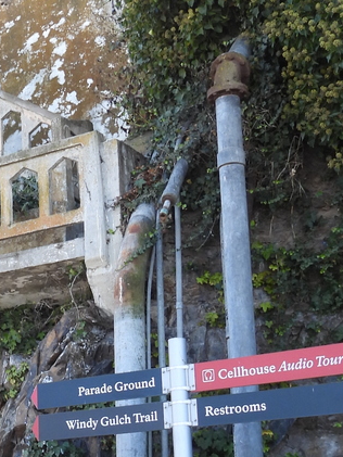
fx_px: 964
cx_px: -81
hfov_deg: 18.9
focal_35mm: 73
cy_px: 335
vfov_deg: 26.4
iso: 100
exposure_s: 1/200
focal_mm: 4.3
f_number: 2.8
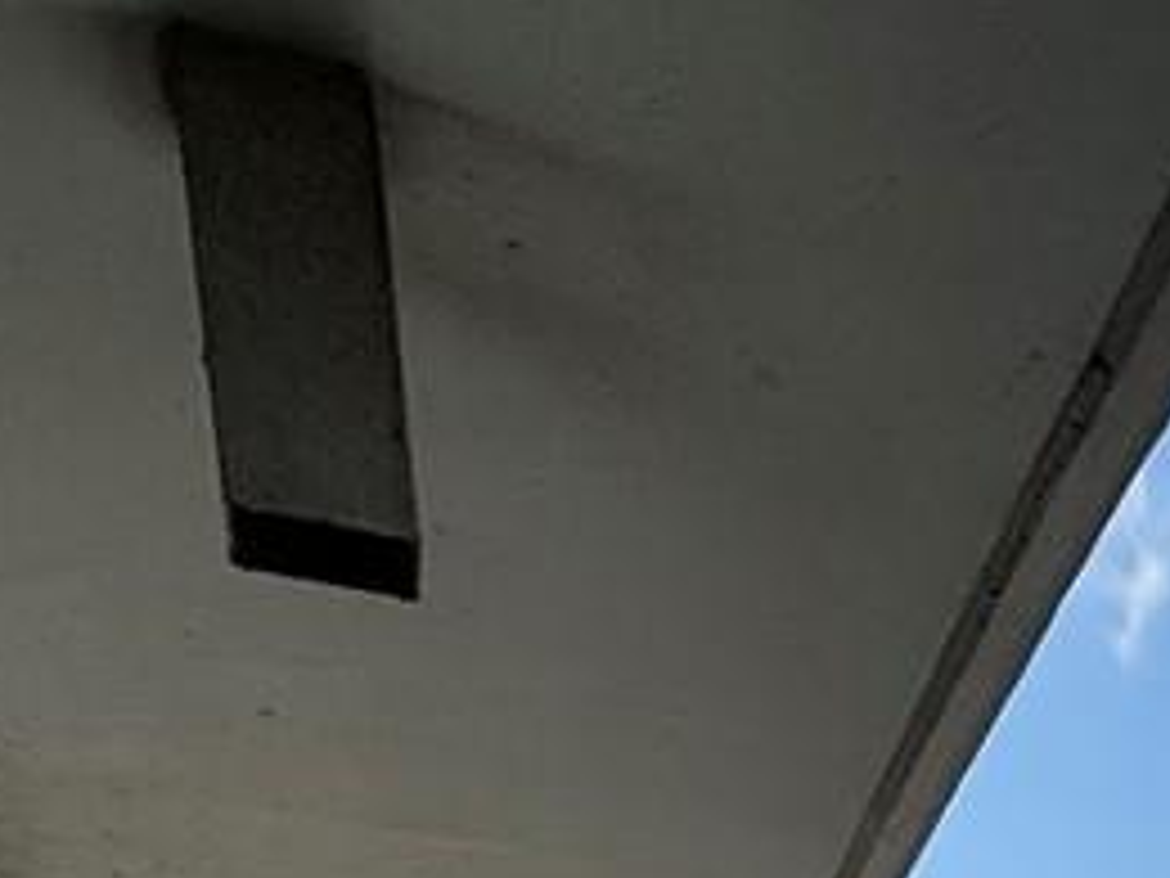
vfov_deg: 11.3
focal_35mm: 86
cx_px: 2056
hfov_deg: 18.3
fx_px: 2907
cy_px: 2553
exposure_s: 1/876
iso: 50
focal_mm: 2.22
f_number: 2.2
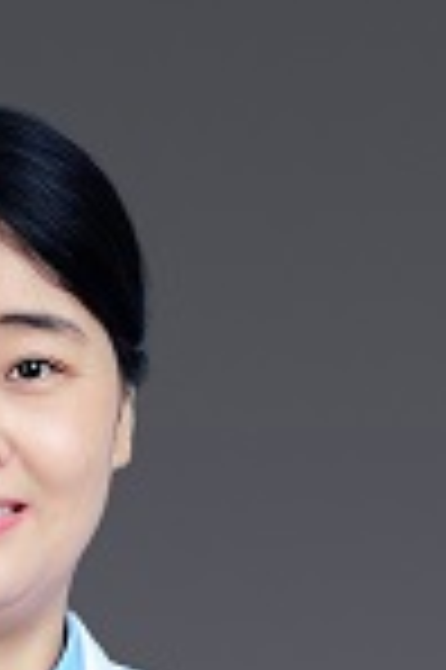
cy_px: 971
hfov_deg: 9.0
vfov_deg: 13.0
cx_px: -41
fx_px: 2812
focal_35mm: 151
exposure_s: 1/160
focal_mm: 50
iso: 200
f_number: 9
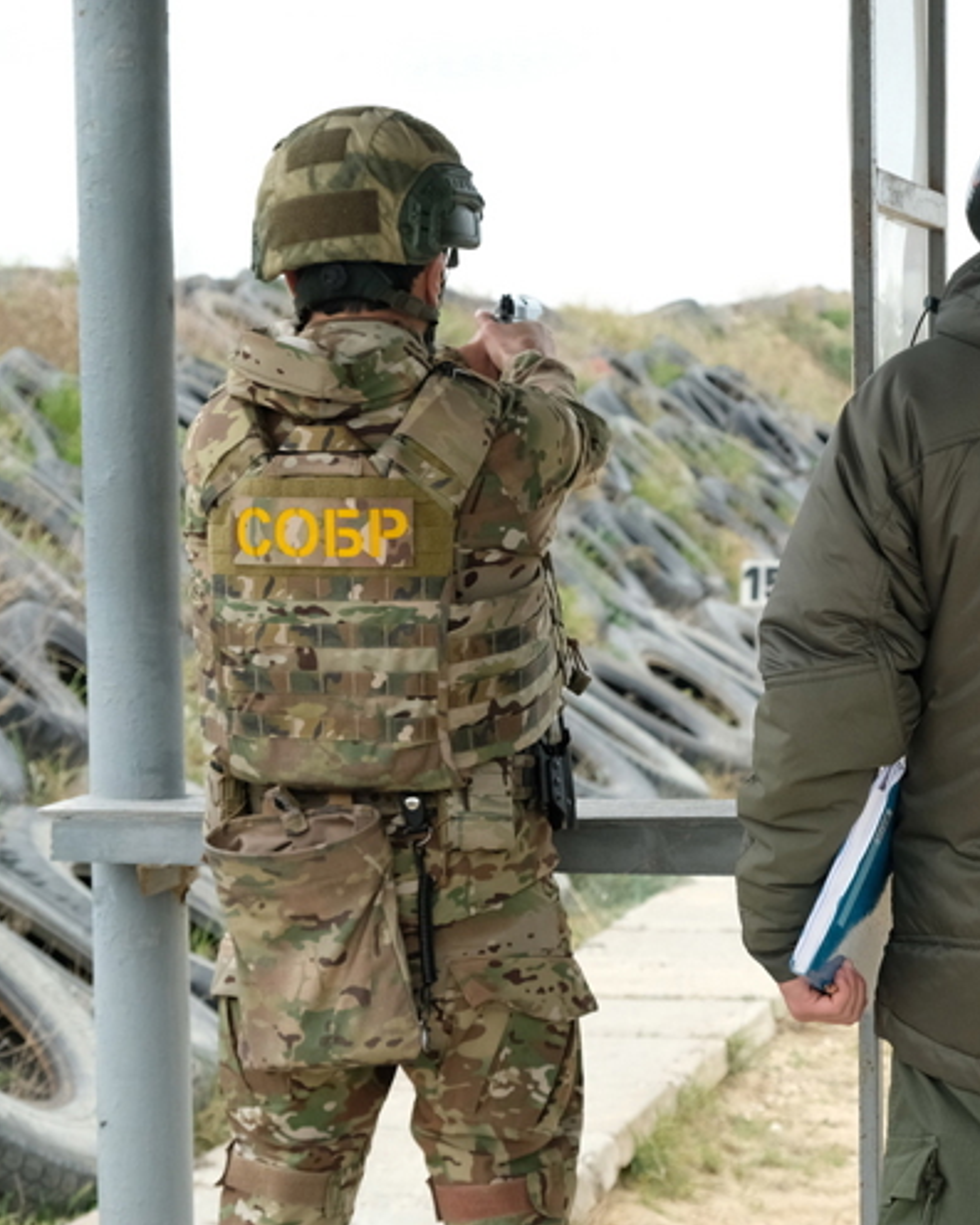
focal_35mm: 118
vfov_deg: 16.3
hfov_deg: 13.0
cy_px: 616
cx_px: 698
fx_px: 4278
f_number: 5.6
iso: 2000
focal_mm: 55
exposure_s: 1/340
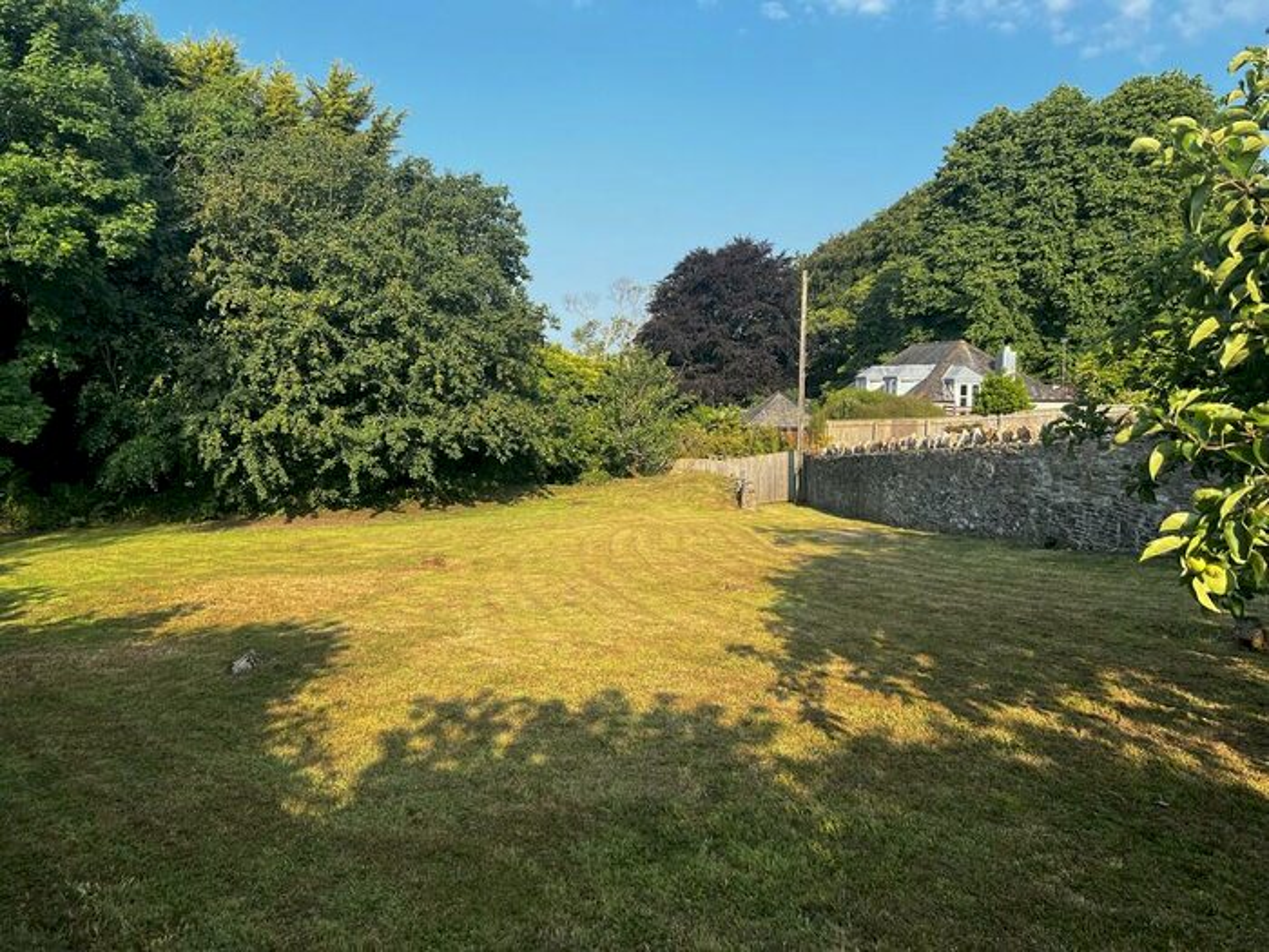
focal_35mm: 26
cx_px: 634
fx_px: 953
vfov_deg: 53.1
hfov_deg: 67.3
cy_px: 476
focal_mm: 5.7
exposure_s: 1/2045
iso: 50
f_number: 1.5
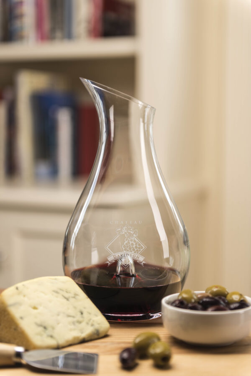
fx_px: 731
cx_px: 126
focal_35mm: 70
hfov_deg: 19.5
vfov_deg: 28.8
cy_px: 188
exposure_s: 1/125
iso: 100
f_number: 2.8
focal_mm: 70
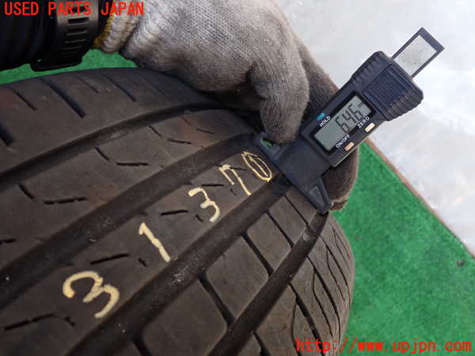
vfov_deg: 39.7
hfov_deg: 51.4
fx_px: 494
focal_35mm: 36
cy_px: 178
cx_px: 238
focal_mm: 6.37
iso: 250
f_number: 2.5
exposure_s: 1/125
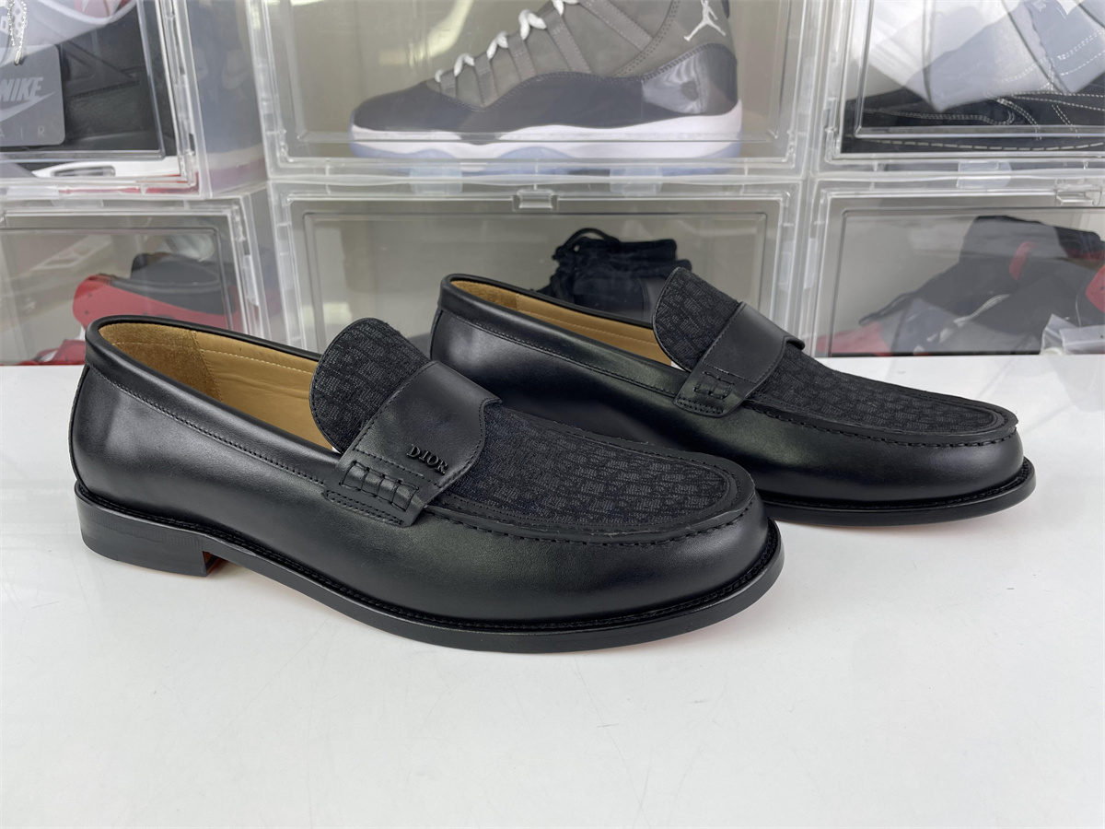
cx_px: 552
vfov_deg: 53.1
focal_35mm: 26
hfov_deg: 67.3
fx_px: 830
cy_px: 414
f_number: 1.6
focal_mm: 4.2
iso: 32
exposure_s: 1/124
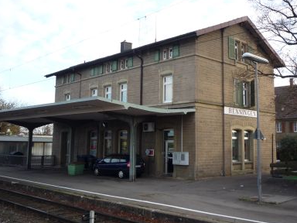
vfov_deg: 35.9
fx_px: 343
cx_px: 170
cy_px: 93
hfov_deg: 46.7
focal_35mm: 40
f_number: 4
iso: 100
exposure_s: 1/125
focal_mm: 5.2
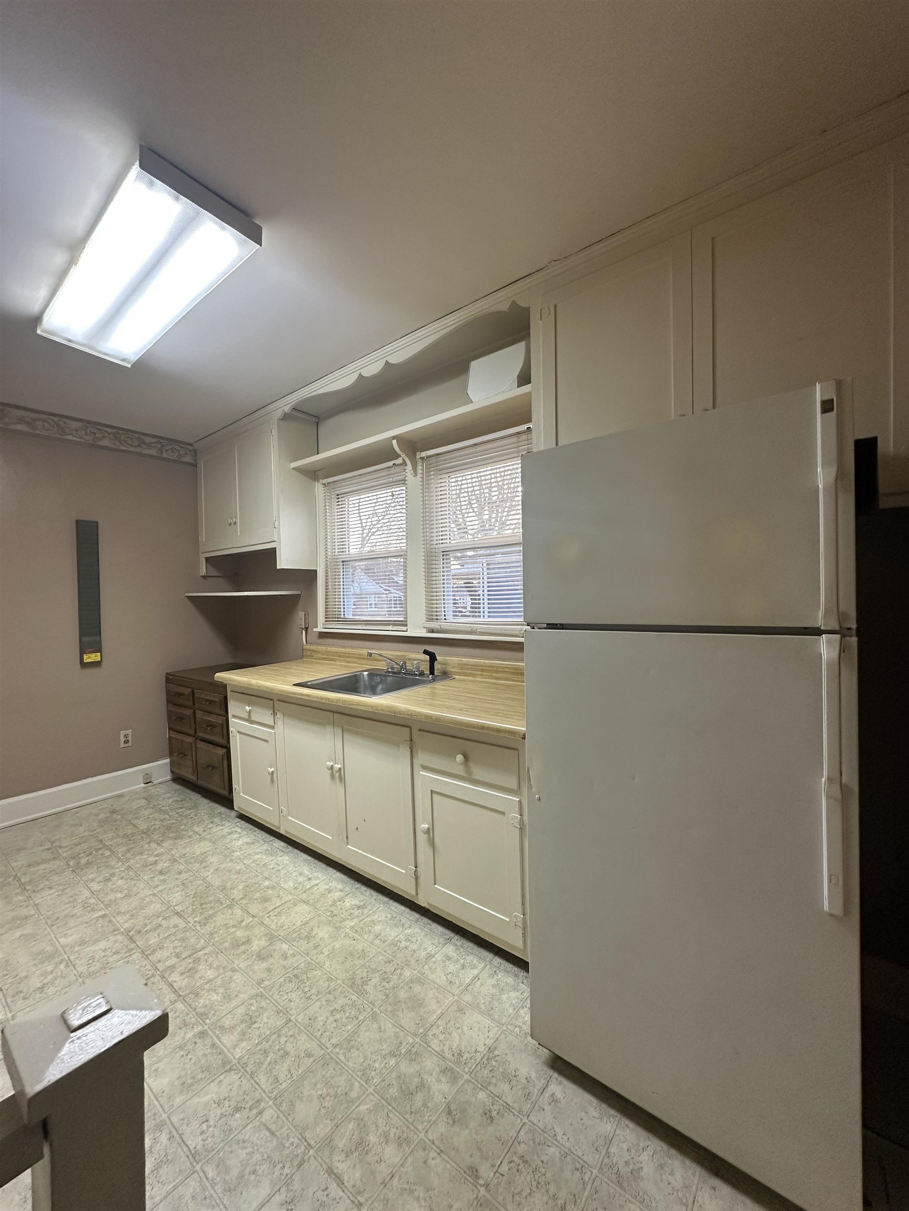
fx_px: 490
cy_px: 606
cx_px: 454
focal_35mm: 14
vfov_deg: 102.1
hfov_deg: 85.7
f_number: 2.2
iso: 160
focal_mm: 2.22
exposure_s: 1/120
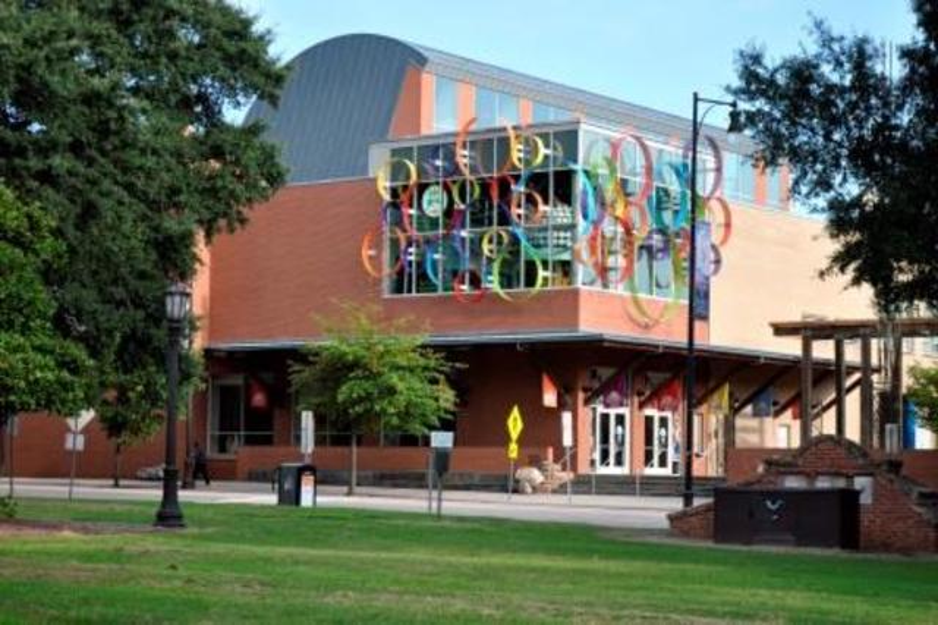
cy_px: 312
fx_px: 2148
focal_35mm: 82
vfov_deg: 16.5
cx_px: 469
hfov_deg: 24.6
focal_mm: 55
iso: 320
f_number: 5.6
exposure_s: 1/500
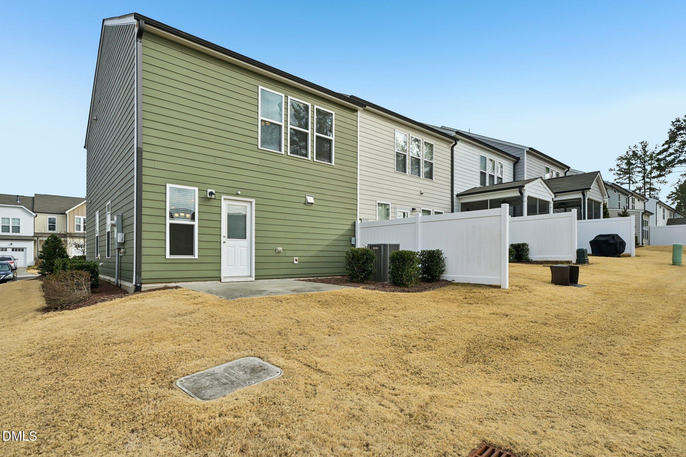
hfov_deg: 90.0
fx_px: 343
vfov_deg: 67.4
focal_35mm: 18
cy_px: 228
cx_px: 343
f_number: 9
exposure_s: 1/320
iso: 100
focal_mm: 18
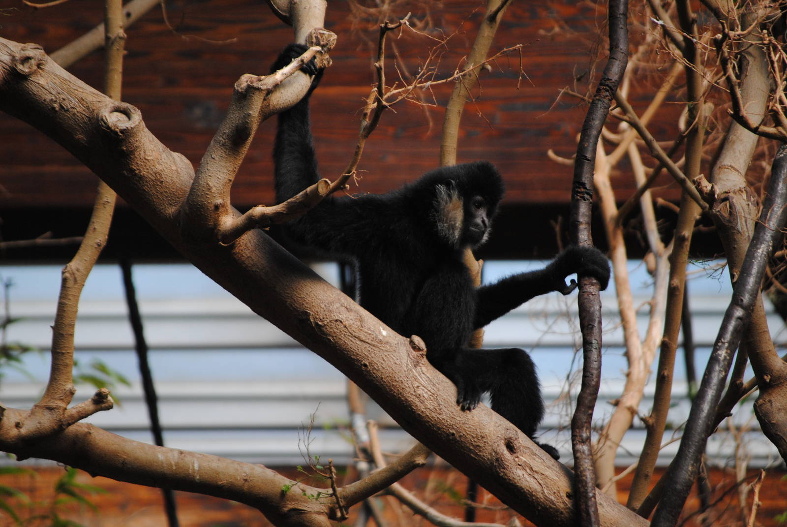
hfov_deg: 6.9
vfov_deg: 4.6
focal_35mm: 300
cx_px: 394
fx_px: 6566
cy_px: 264
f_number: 5.6
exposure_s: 1/400
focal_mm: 200
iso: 400
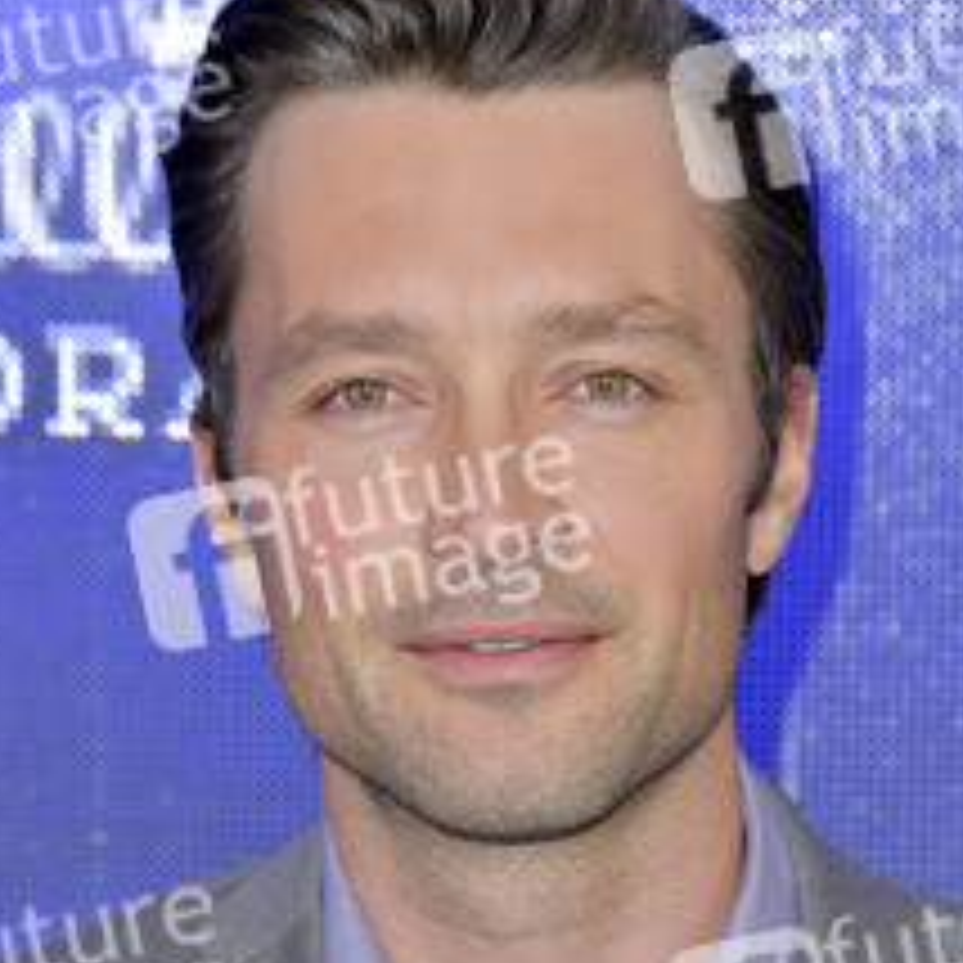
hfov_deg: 5.5
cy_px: 770
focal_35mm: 318
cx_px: 493
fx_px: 10009
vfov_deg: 5.5
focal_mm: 200
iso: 320
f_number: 7.1
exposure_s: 1/250
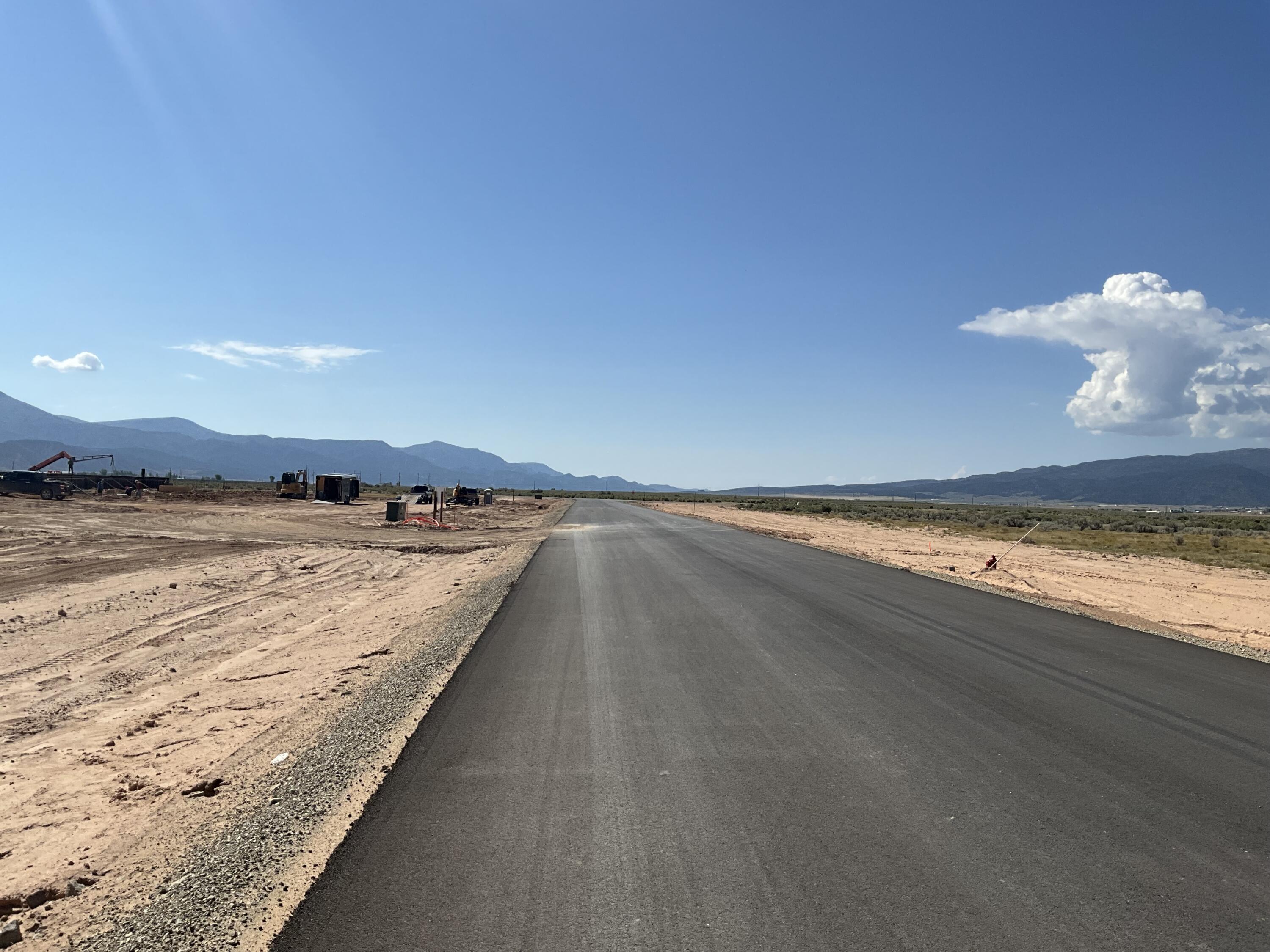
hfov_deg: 61.7
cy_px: 476
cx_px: 635
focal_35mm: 29
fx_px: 1064
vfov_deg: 48.2
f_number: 1.8
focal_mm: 3
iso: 25
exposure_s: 1/4065
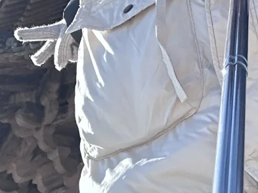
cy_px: -213
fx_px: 820
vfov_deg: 11.8
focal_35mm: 110
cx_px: 267
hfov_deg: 17.4
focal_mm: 2.69
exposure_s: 1/314
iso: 25
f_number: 1.9
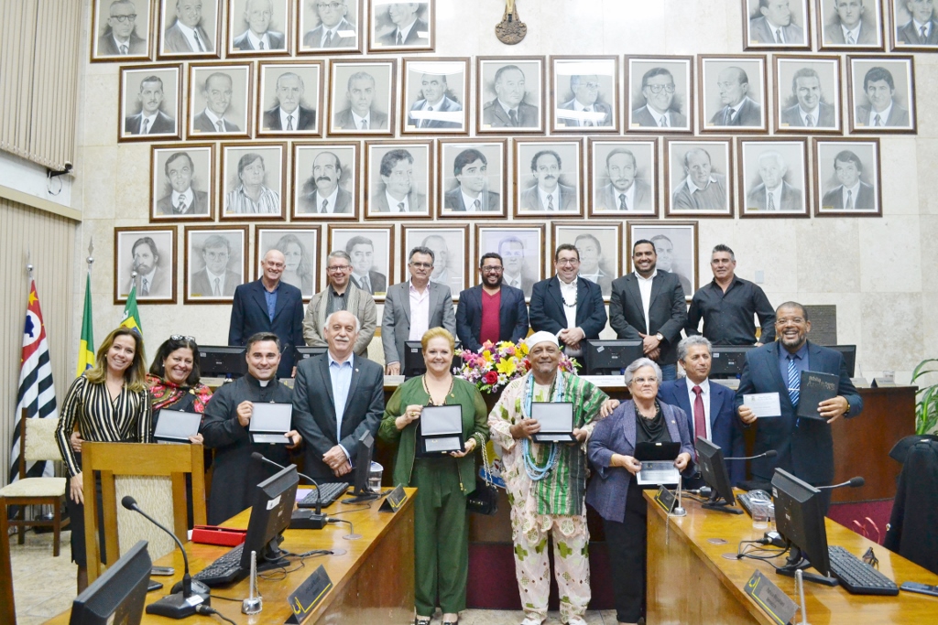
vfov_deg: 47.9
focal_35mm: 27
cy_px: 312
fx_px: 704
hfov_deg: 67.4
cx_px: 469
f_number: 5
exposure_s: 1/100
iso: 1600
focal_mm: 18
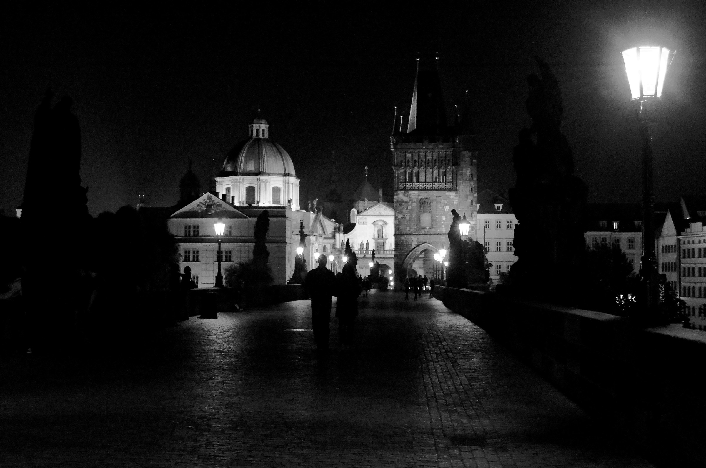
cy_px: 234
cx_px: 353
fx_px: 998
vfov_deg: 26.4
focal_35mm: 51
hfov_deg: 39.0
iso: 6400
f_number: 6.3
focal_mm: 34
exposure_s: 1/40
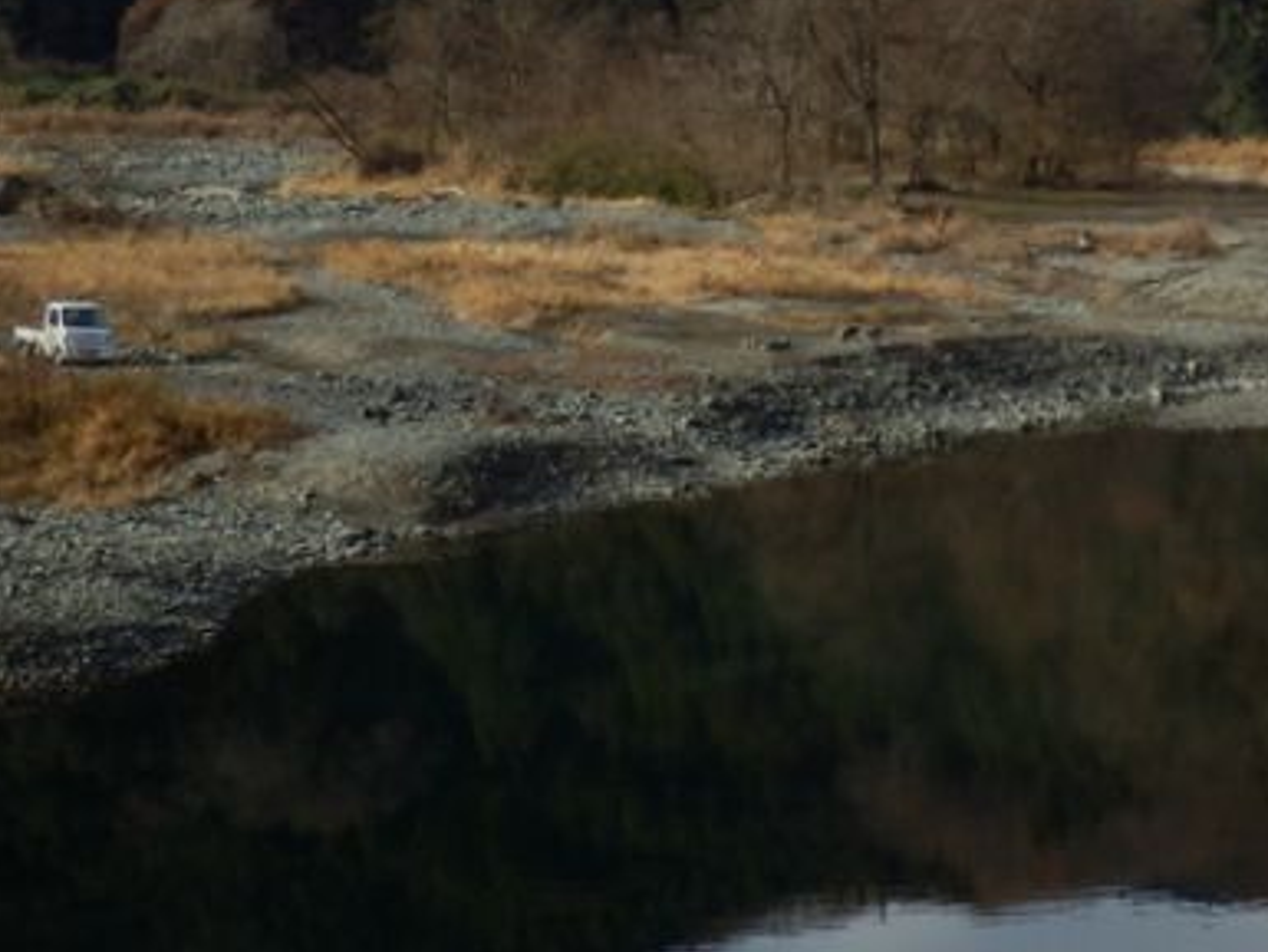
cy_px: 99
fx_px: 3884
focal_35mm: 106
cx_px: 1186
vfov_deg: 13.8
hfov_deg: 18.2
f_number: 4.4
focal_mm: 9.1
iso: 80
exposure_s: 1/400
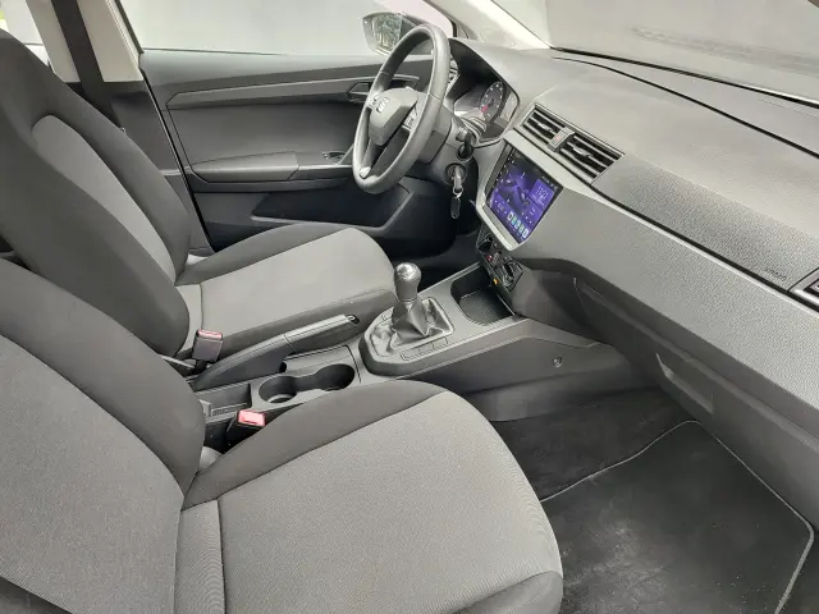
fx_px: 544
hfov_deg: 73.9
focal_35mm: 23
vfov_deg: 58.9
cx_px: 410
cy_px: 307
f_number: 1.8
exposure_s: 1/100
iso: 154
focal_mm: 5.56
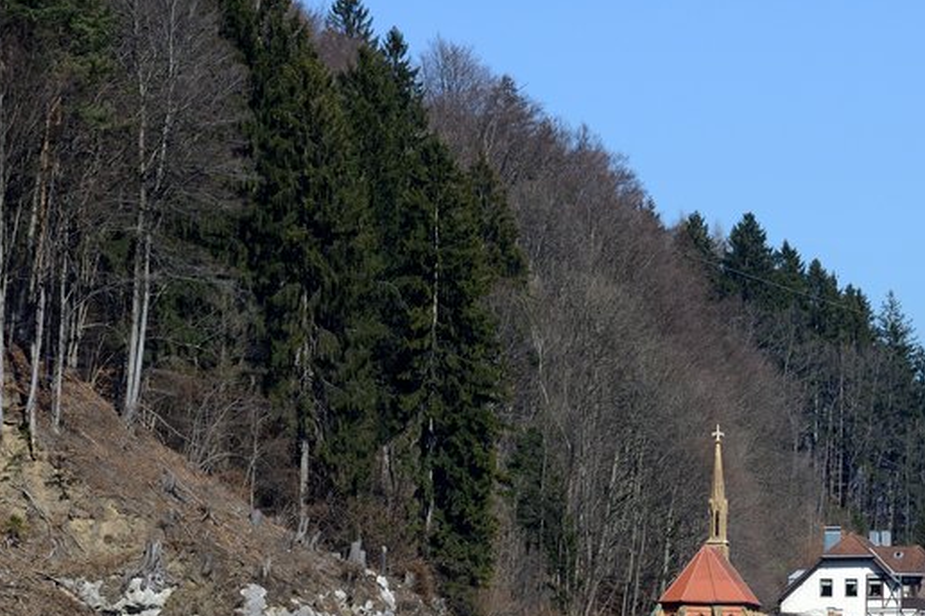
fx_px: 6089
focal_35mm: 237
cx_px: 1059
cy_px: 697
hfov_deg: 8.6
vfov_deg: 5.8
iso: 200
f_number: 6.3
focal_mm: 102
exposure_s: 1/1600
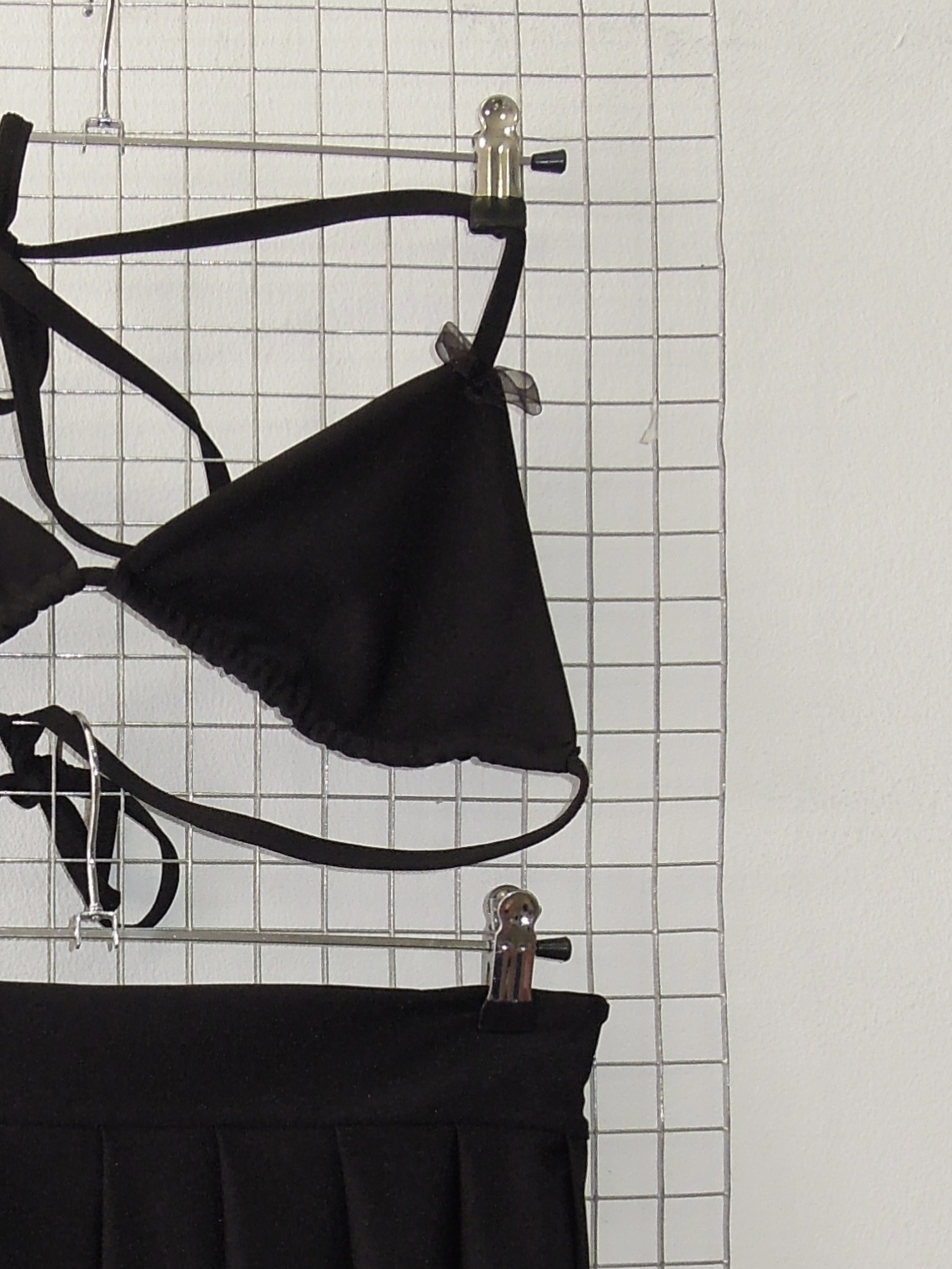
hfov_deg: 27.0
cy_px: 861
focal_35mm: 52
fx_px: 1906
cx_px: 85
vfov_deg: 36.4
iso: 160
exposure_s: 1/50
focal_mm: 4.3
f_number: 2.8
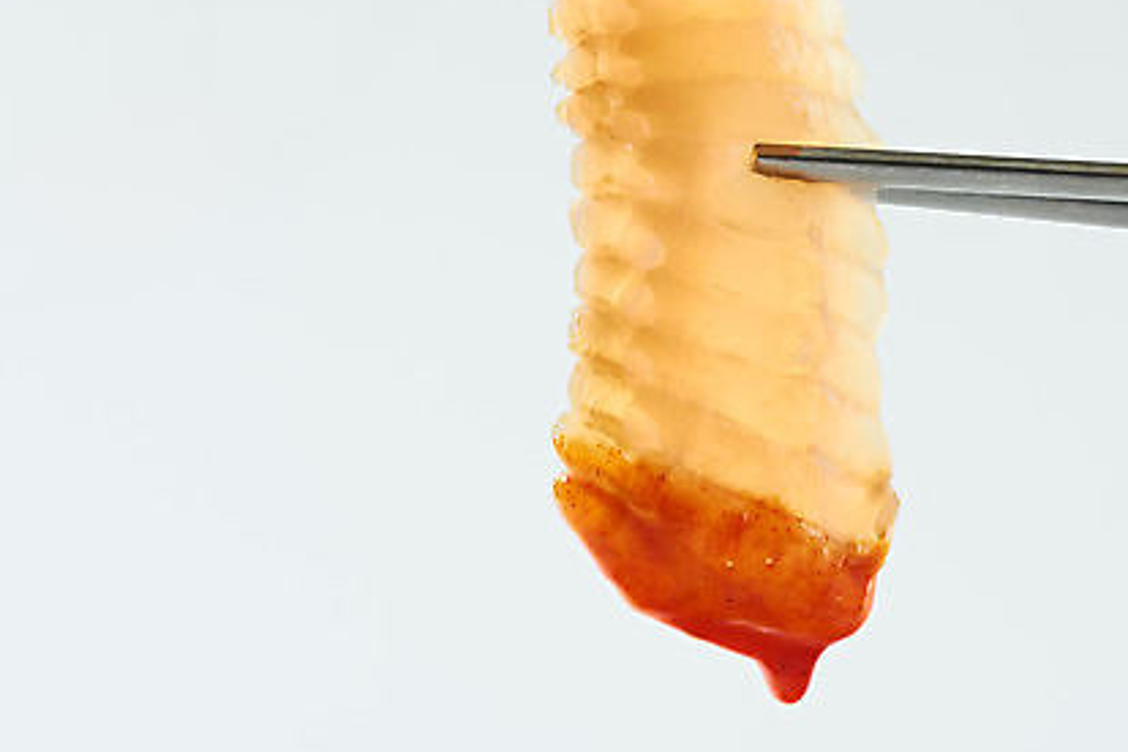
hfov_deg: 13.5
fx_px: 4762
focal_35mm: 152
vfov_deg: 9.0
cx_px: 796
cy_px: 292
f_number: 22
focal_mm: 105
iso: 250
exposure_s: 1/125
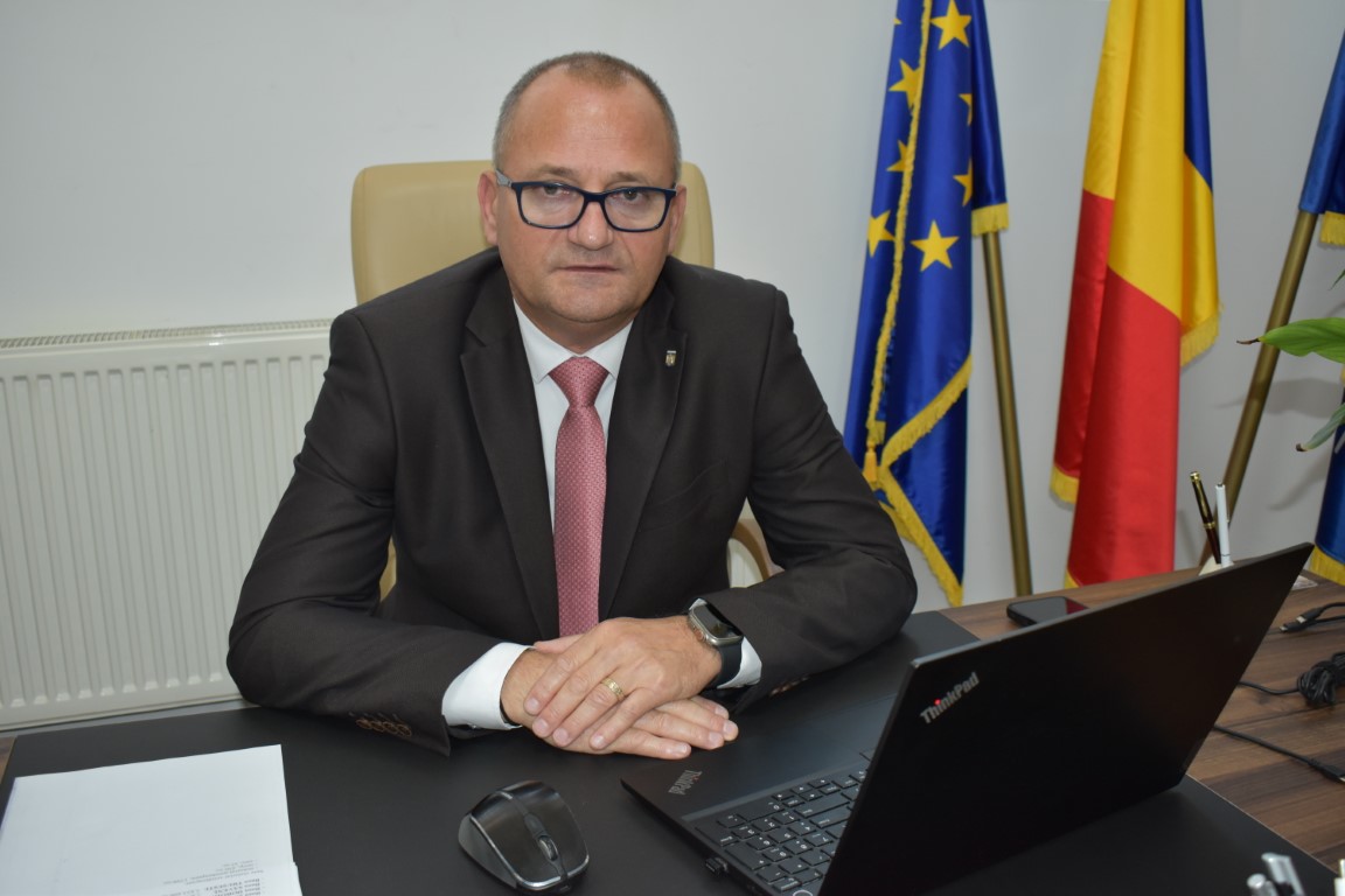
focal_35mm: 34
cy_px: 448
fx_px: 1289
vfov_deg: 38.4
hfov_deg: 55.1
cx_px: 672
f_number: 5
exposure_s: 1/100
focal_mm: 23
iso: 800
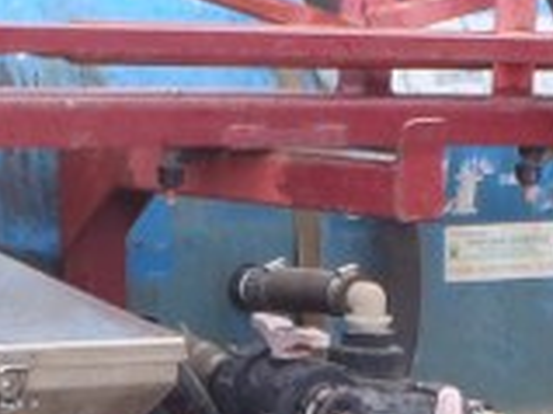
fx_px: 2889
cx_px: 403
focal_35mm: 181
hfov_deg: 10.9
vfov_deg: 8.2
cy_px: 341
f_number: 5
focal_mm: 6.53
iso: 80
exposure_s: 1/60
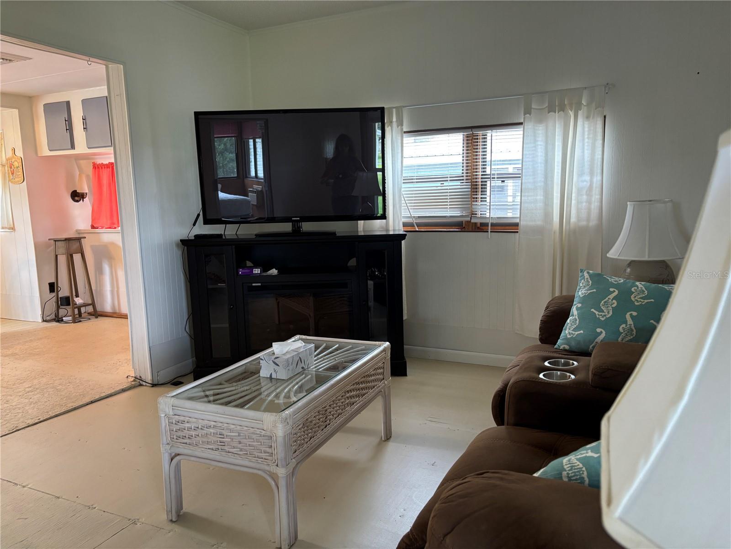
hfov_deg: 67.3
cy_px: 274
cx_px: 366
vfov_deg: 53.1
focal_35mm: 26
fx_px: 549
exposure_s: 1/60
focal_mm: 5.96
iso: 160
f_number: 1.6
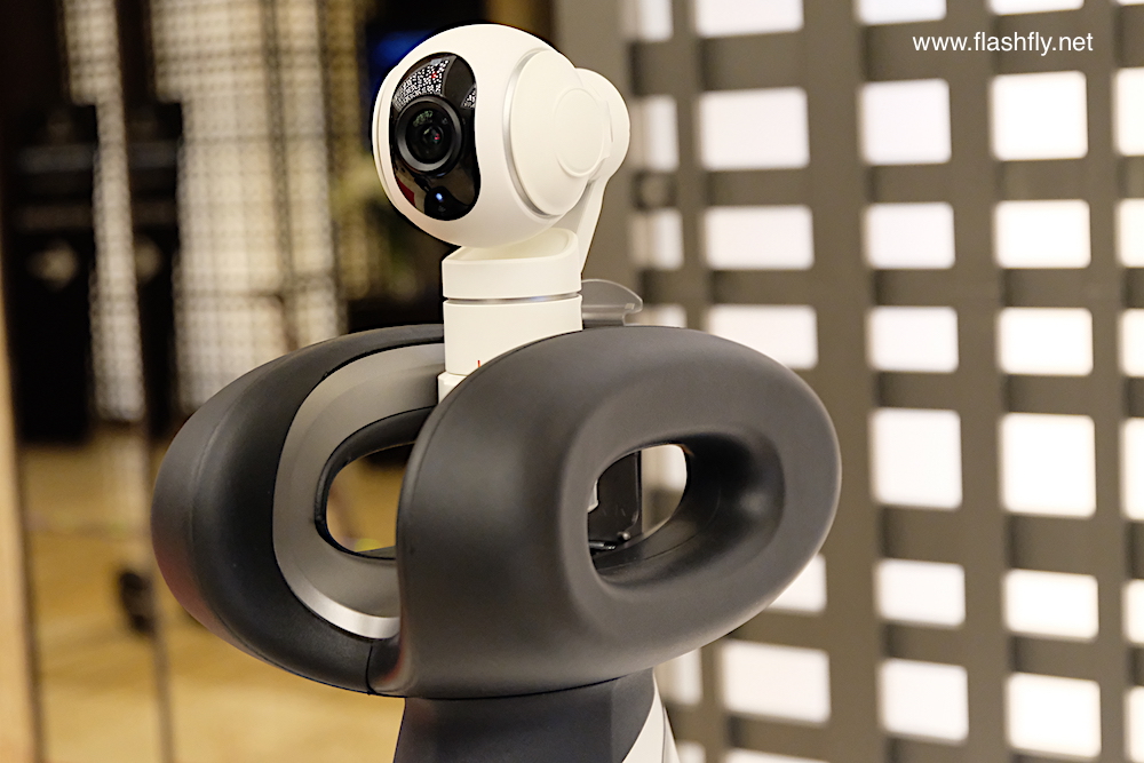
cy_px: 382
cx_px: 572
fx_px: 2161
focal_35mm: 68
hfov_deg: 29.7
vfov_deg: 20.0
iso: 5000
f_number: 5.6
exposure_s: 1/60
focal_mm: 45.2
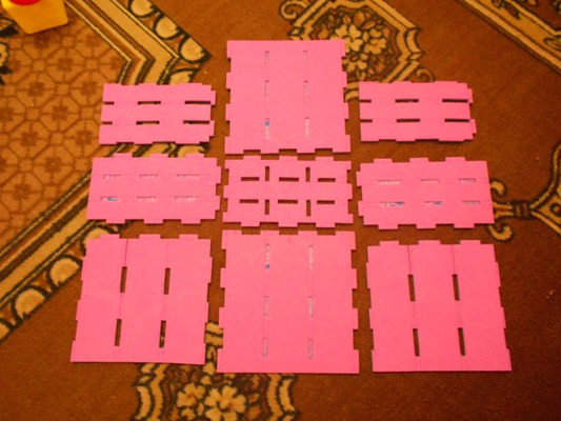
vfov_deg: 53.1
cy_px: 210
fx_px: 421
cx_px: 280
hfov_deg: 67.3
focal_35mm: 26
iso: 800
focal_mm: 4.6
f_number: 3.2
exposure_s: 1/10
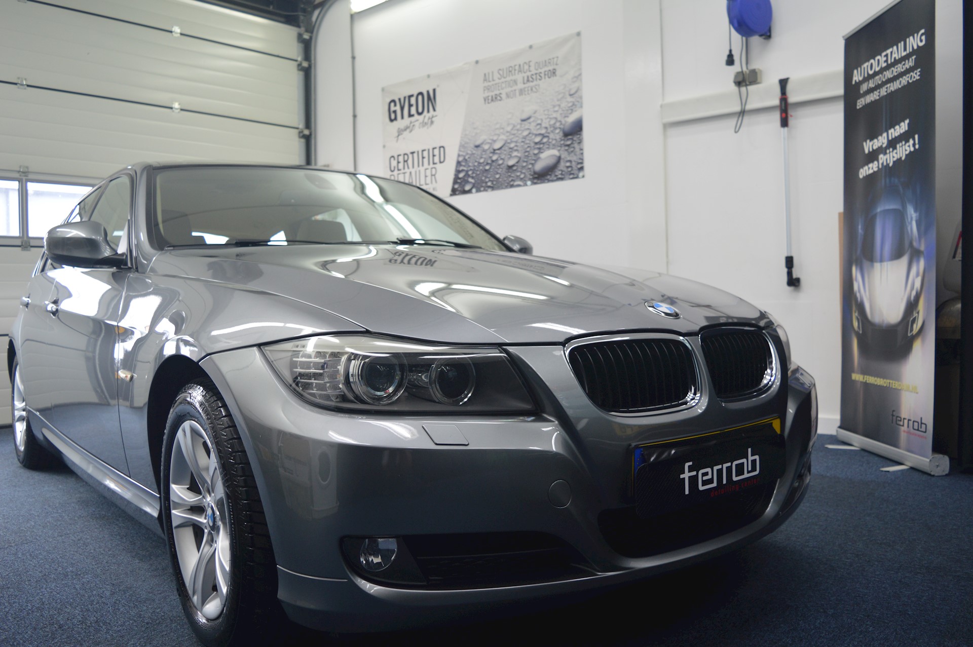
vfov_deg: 43.5
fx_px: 810
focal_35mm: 30
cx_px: 486
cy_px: 324
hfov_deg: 62.0
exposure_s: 1/60
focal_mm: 20
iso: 400
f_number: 4
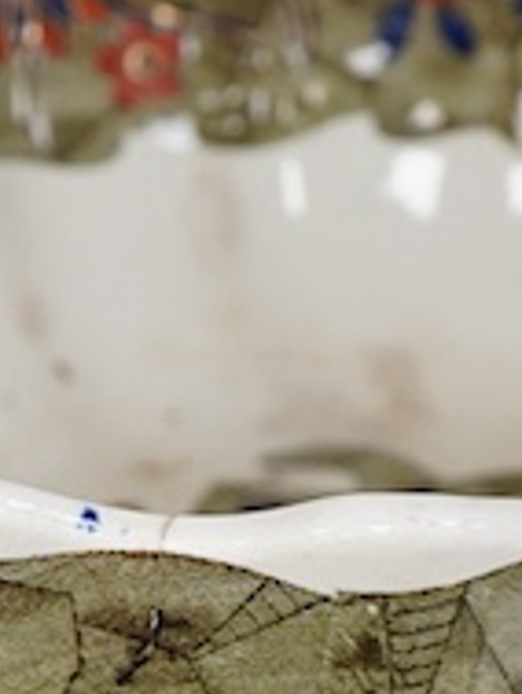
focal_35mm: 206
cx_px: 276
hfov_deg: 7.2
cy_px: 617
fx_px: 4137
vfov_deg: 9.6
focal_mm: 30
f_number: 8
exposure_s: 1/125
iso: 1250
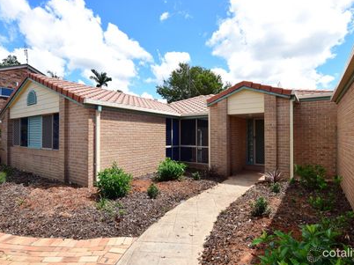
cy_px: 133
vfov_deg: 69.9
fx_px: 190
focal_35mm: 19
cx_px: 171
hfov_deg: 86.0
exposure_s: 1/640
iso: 400
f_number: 8
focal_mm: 11
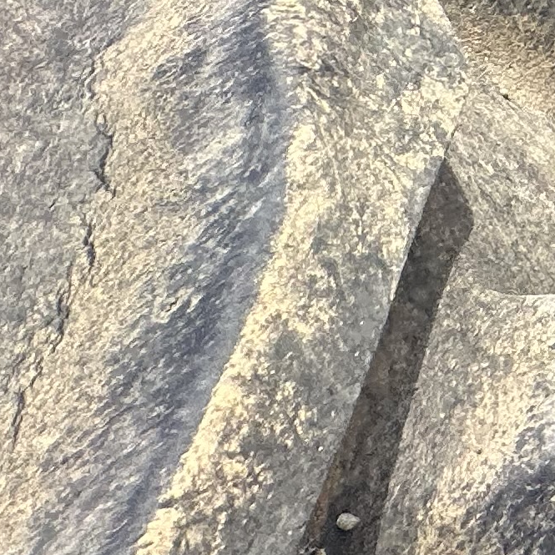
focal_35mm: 75
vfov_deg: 16.3
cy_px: -622
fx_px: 1360
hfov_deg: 13.9
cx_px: 1411
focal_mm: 2.22
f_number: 2.2
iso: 40
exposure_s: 1/698
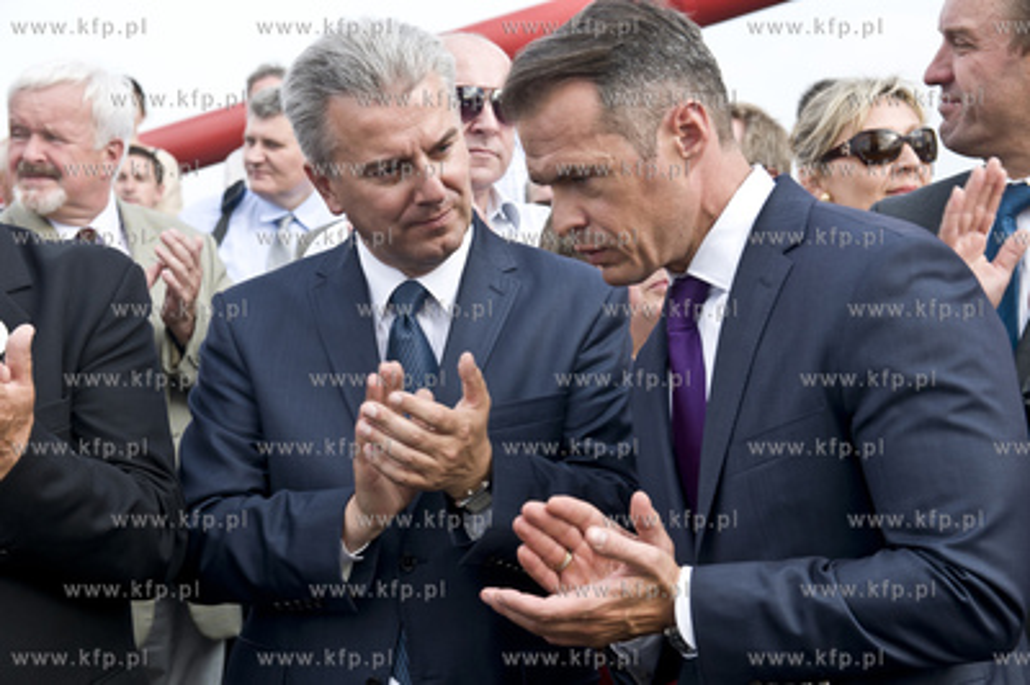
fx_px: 2144
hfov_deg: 27.0
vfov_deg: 18.2
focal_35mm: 75
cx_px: 515
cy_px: 342
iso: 250
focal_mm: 50
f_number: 5
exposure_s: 1/250
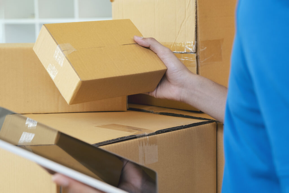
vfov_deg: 18.7
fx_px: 586
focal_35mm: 73
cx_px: 144
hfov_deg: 27.7
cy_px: 96
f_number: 4
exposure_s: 1/80
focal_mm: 48.5
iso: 400
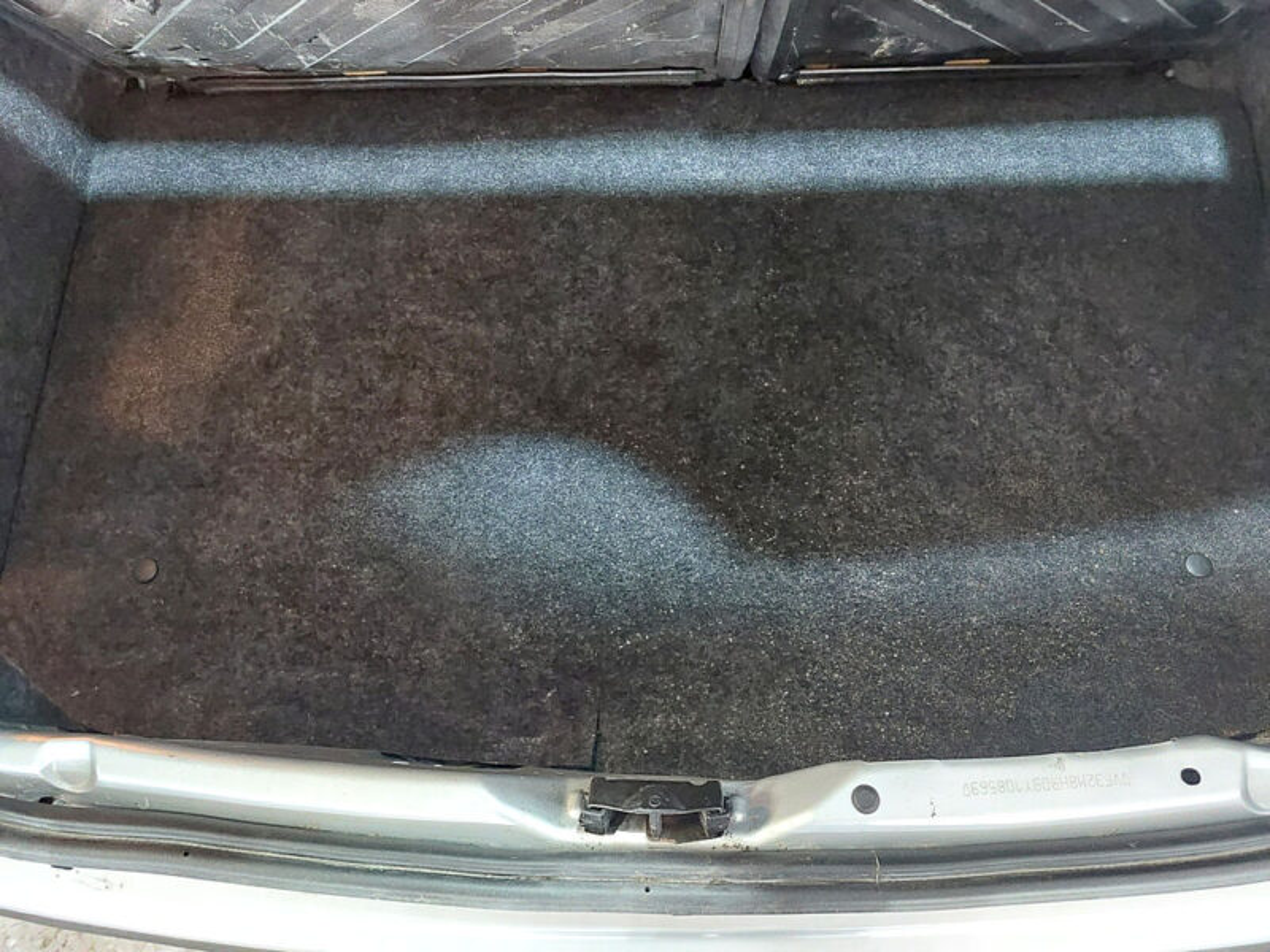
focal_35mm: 25
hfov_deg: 69.4
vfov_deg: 54.9
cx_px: 635
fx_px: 917
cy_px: 476
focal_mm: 5.23
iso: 800
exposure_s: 1/25
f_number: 1.8
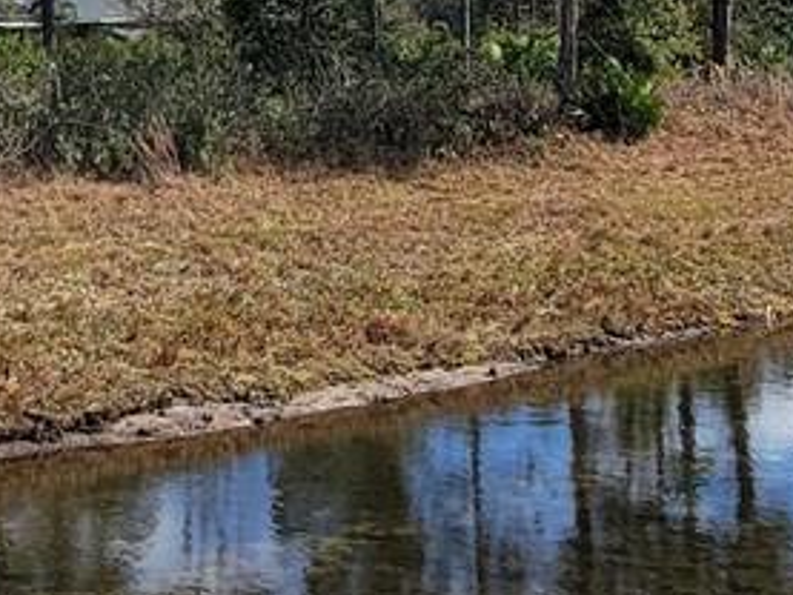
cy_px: -6
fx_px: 1719
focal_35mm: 75
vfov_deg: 19.1
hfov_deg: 26.0
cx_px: 375
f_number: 2.2
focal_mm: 2.2
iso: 50
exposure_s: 1/2277
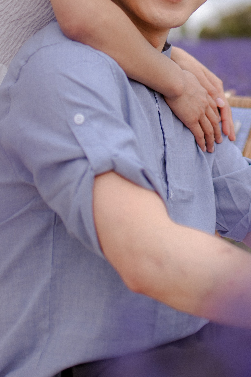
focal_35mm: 79
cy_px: 54
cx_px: 103
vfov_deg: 25.1
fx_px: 826
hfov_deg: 17.3
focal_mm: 35
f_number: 1.4
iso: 100
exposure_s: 1/2000
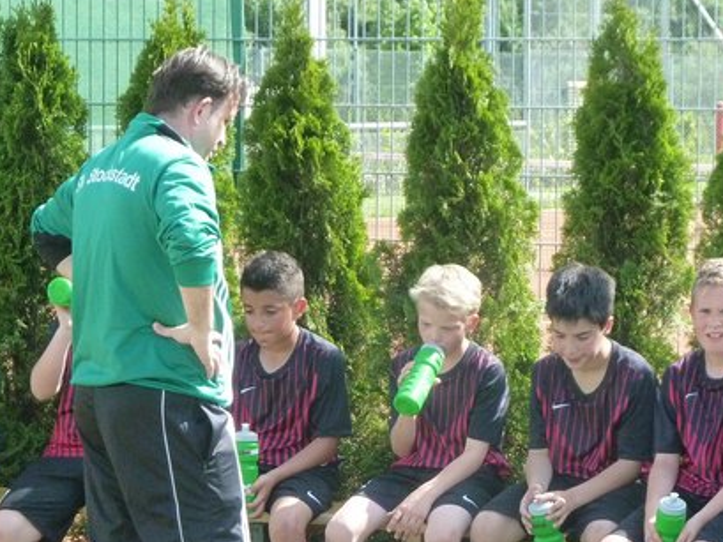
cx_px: 433
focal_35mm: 190
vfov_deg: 7.8
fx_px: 3970
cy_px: 419
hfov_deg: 10.4
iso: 500
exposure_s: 1/400
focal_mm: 18.2
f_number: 4.4
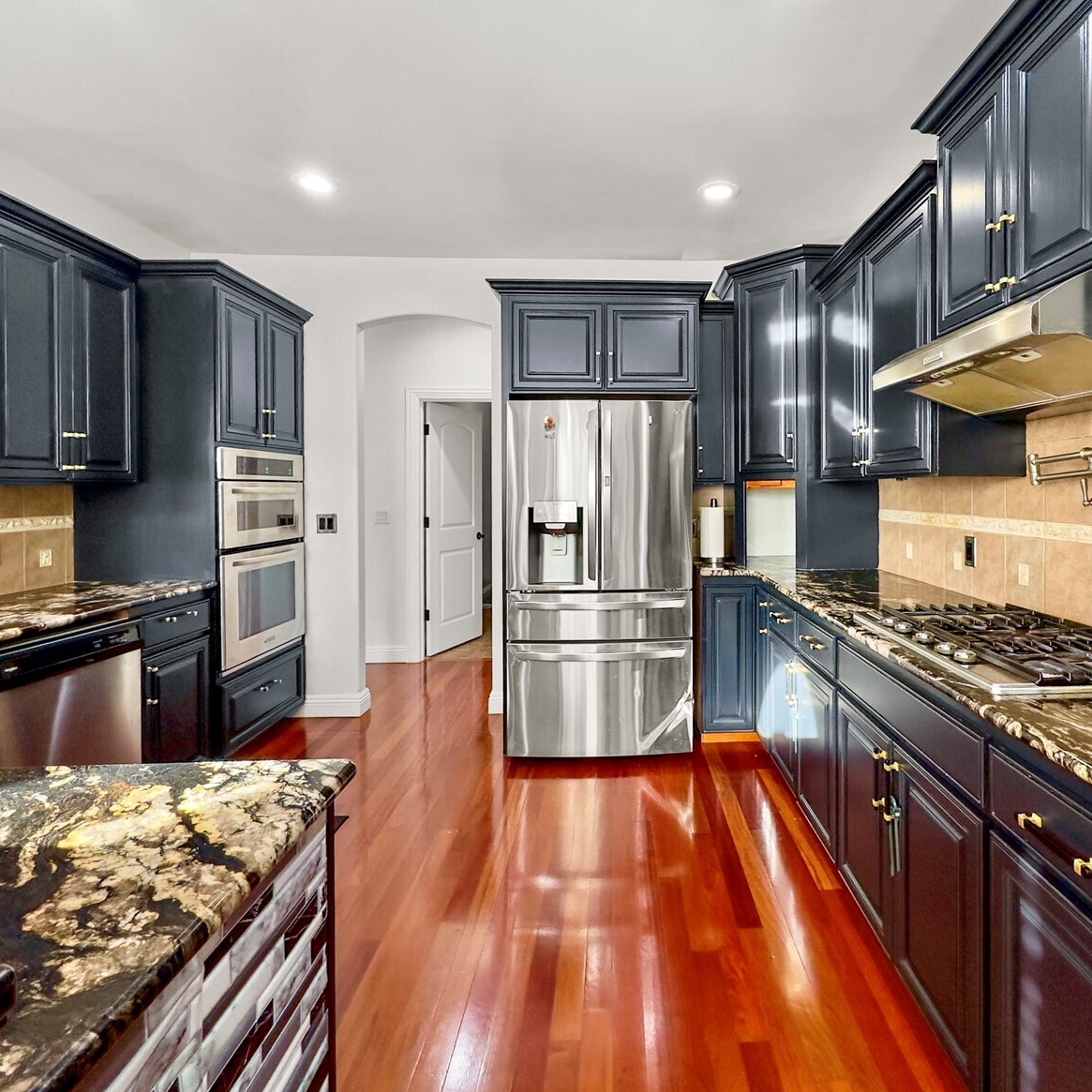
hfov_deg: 83.1
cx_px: 648
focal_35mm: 17
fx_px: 607
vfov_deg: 83.9
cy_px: 561
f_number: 2.2
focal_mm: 2.22
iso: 160
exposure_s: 1/60
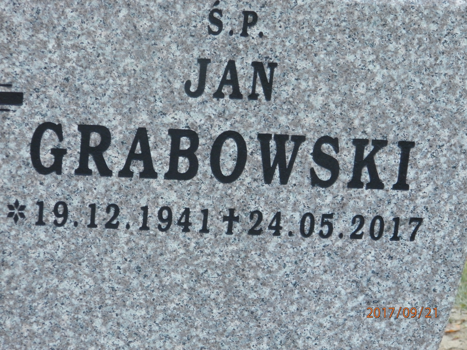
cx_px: 234
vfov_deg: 11.2
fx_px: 1781
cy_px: 175
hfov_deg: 14.9
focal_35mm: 132
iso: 200
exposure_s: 1/40
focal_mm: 23.6
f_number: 4.7
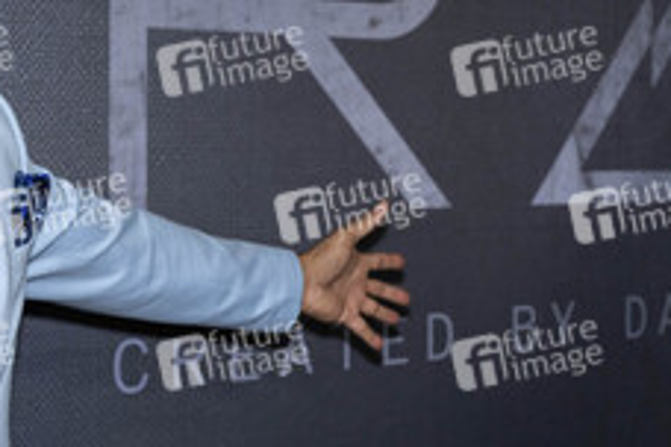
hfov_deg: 20.6
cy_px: 135
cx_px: 272
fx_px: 1845
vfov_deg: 13.8
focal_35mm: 99
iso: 800
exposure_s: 1/200
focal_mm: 50
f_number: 5.6
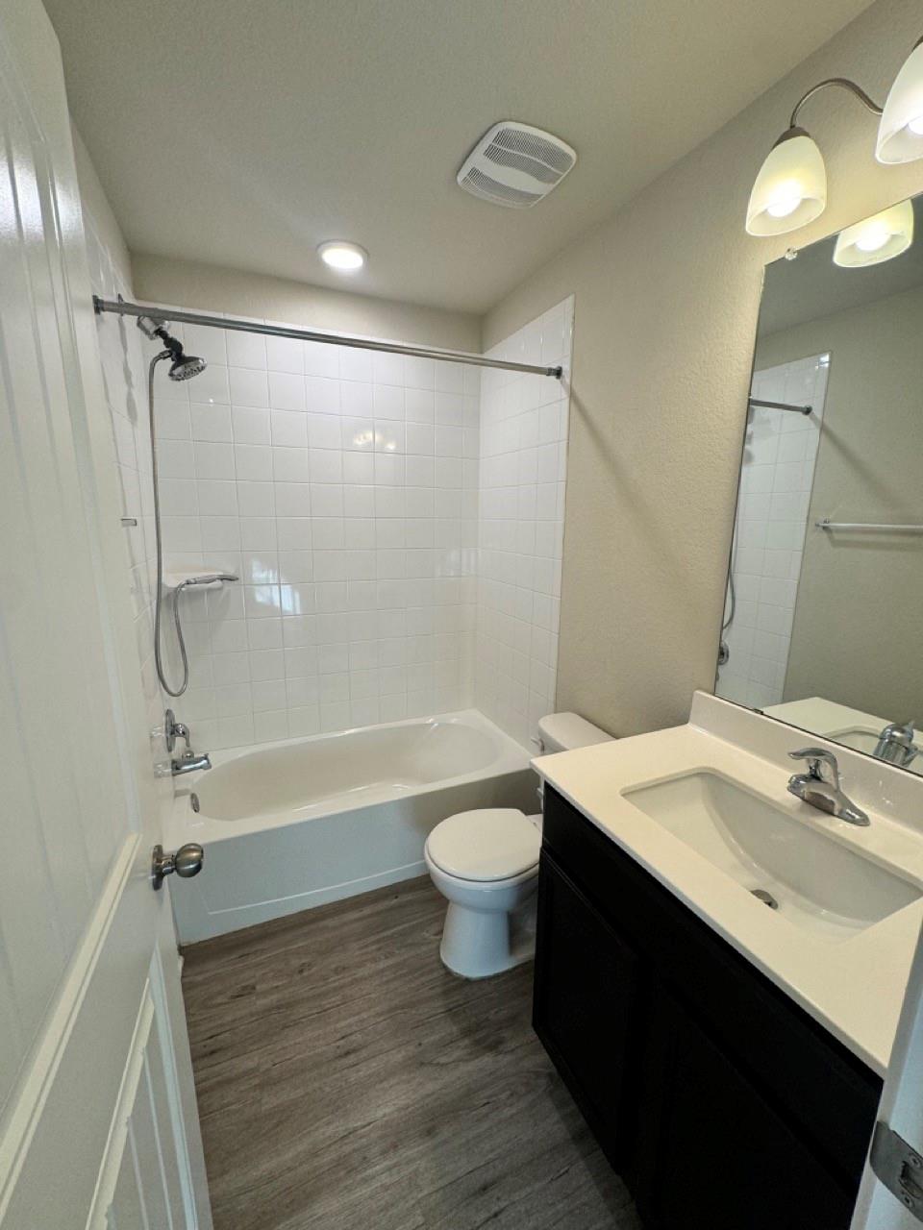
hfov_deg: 85.7
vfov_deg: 102.1
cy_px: 615
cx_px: 462
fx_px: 498
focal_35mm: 14
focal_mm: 2.22
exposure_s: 1/120
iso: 100
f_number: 2.2
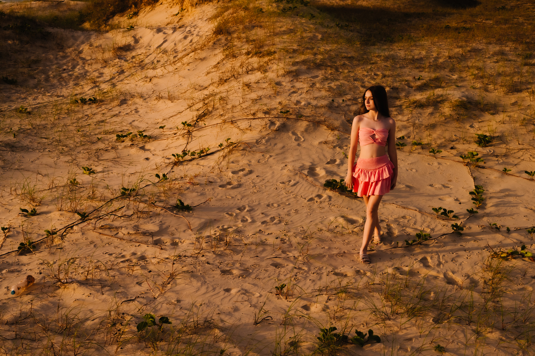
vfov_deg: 26.9
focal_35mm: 50
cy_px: 178
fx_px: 742
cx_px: 268
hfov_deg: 39.6
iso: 200
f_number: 8
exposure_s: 1/400
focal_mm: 50
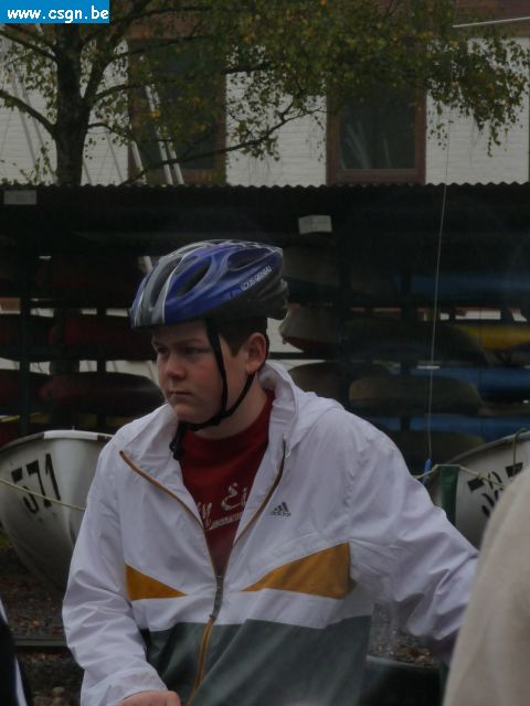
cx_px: 265
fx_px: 4716
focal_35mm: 231
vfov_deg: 8.6
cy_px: 353
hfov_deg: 6.4
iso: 160
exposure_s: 1/50
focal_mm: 29.1
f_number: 4.8
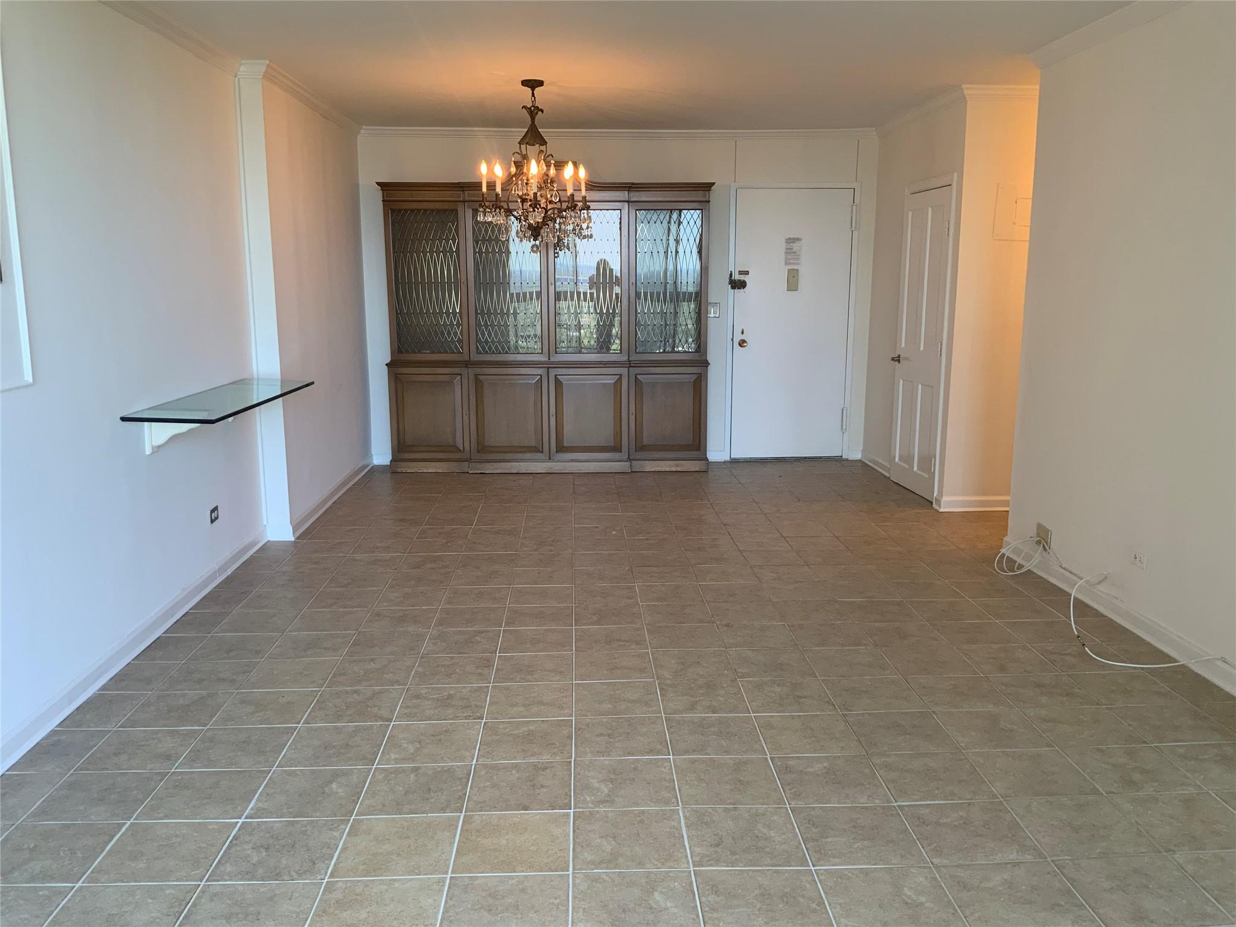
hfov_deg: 61.7
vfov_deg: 48.2
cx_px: 618
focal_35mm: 29
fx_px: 1035
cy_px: 464
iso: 40
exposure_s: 1/60
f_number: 1.8
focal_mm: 3
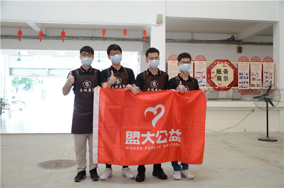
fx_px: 283
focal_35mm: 36
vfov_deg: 36.7
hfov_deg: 53.2
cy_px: 94
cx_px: 142
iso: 800
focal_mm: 24
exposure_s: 1/60
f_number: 3.8
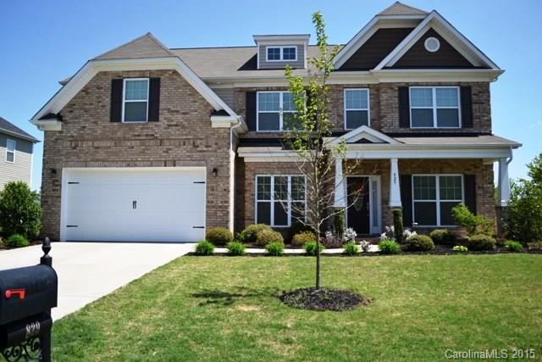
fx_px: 407
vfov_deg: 48.0
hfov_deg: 67.4
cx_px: 271
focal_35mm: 27
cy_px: 181
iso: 200
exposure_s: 1/1600
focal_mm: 18
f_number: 3.5
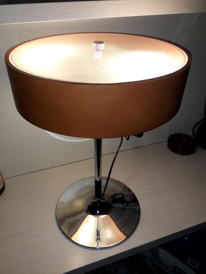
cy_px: 137
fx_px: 214
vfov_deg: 65.3
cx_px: 103
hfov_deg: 51.4
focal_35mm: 27
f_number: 1.9
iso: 40
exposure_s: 1/118
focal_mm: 3.6
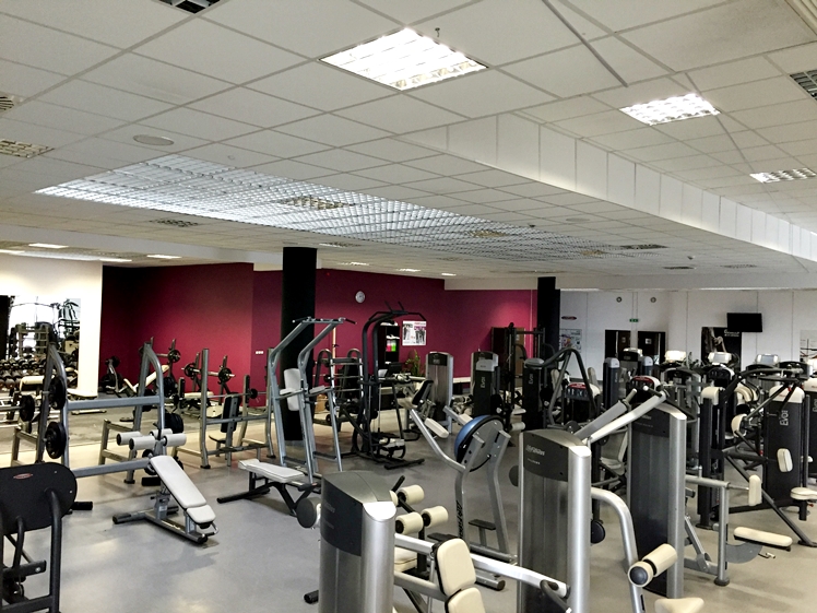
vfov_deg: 48.2
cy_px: 306
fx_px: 684
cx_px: 408
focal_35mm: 29
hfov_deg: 61.7
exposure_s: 1/33
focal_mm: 4.15
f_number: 2.2
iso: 250
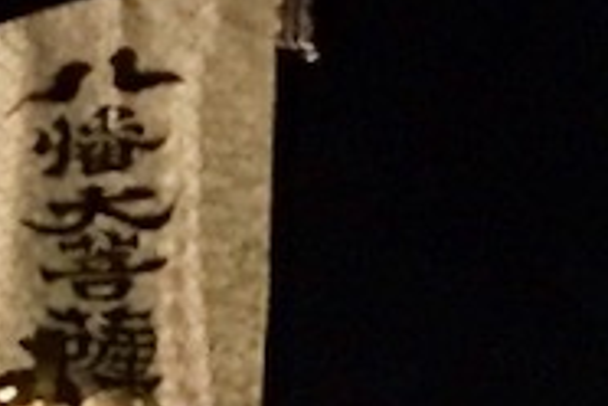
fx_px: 3293
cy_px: 1388
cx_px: -307
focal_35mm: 195
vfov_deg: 6.2
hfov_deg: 10.2
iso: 250
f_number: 2.2
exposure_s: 1/30
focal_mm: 4.15
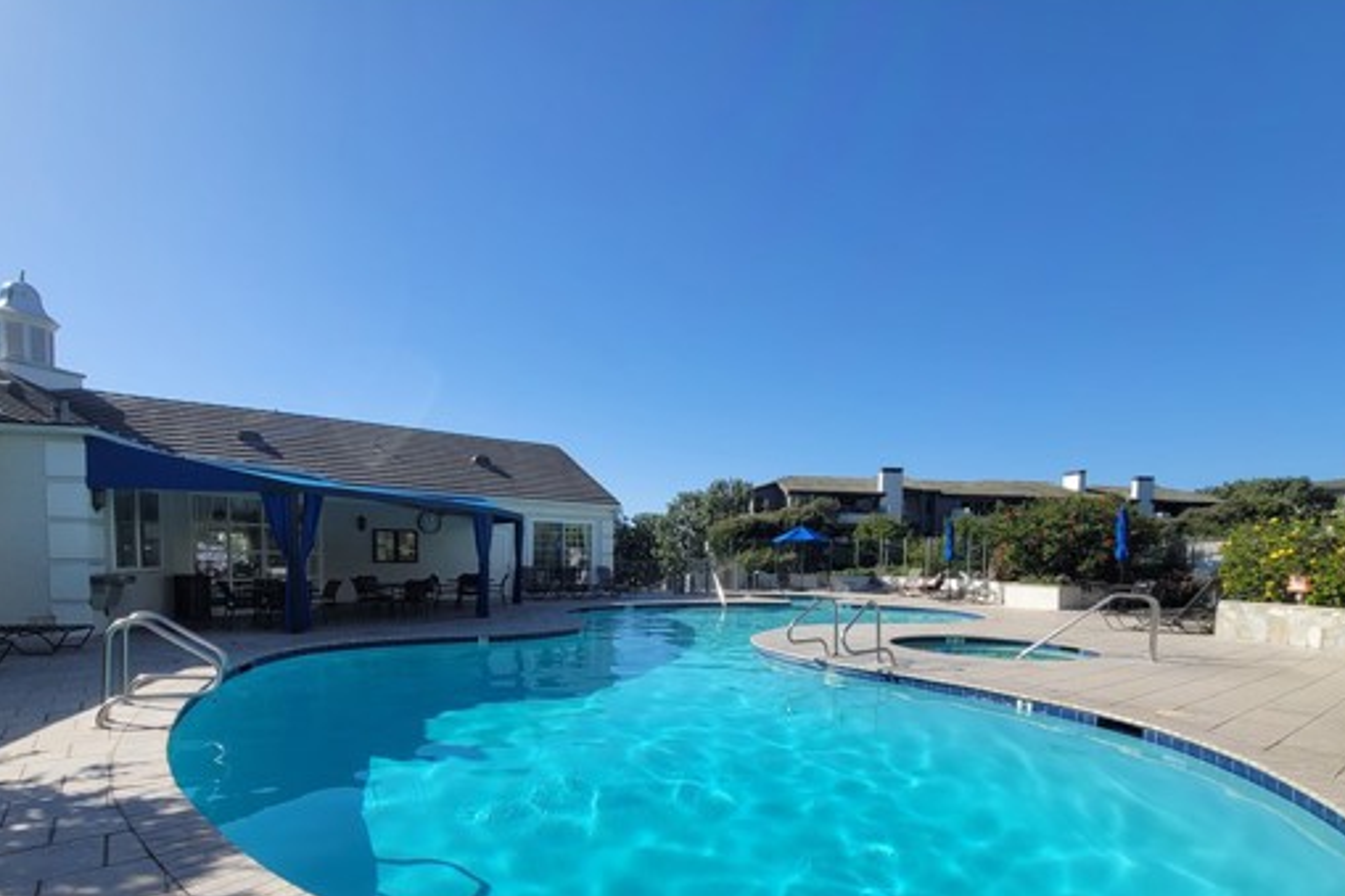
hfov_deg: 93.1
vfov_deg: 68.3
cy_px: 603
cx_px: 624
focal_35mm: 17
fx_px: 635
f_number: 2.2
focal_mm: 2.2
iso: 64
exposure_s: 1/2021
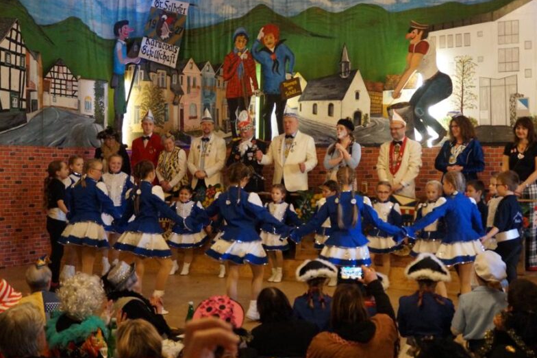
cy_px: 188
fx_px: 701
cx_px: 285
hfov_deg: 41.9
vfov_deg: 28.6
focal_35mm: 47
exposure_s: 1/125
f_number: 4
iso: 3200
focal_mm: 24
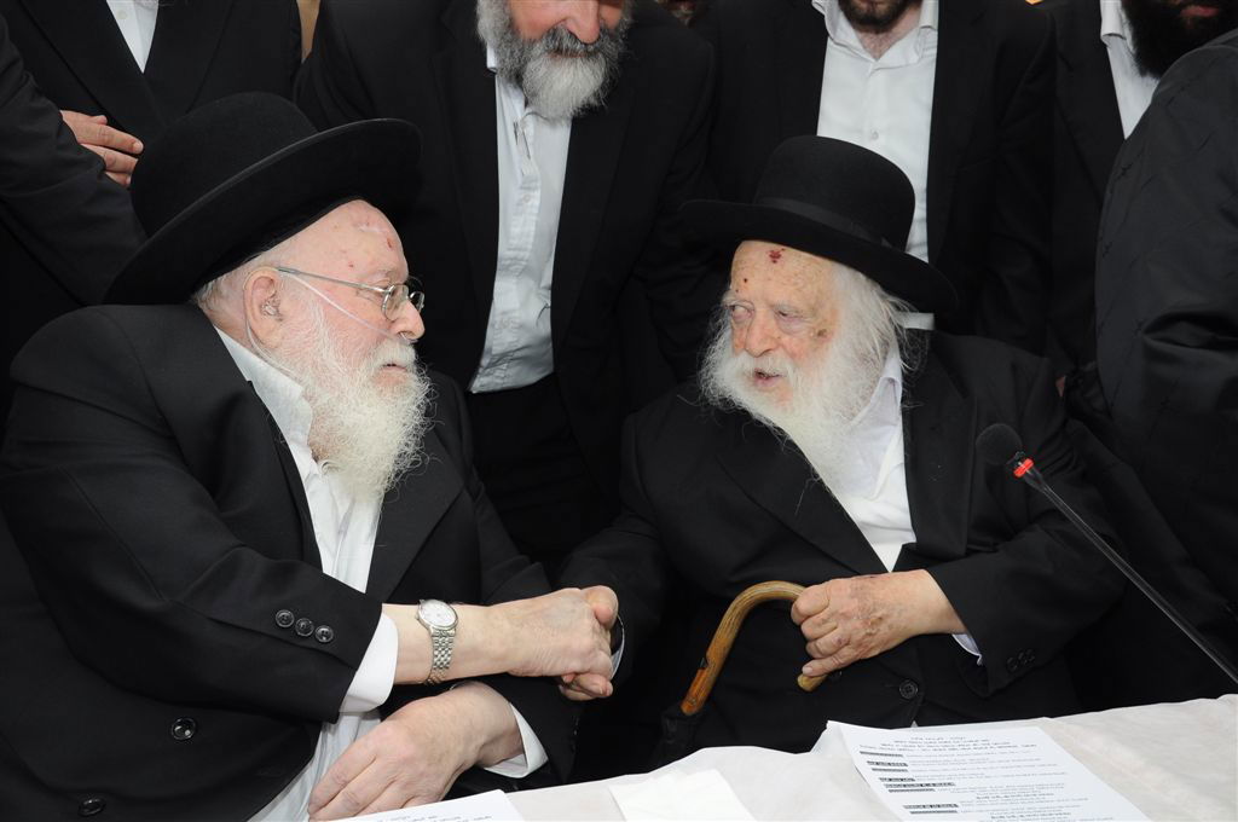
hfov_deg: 41.2
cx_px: 619
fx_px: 1649
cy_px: 411
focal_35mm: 48
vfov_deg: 28.0
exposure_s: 1/60
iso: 500
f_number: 5
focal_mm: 32
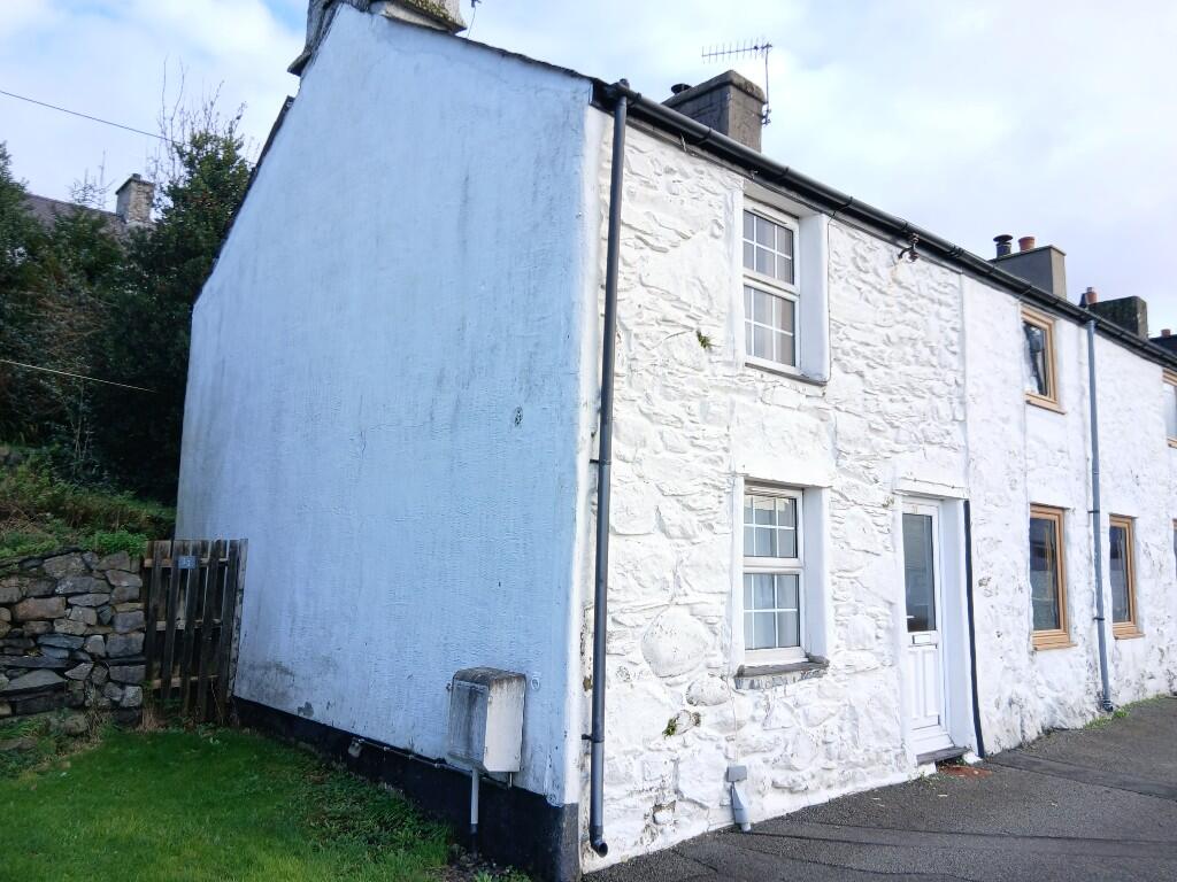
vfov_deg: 53.1
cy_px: 441
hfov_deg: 67.3
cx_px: 588
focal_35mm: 26
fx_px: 884
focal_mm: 3.98
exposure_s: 1/105
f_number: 1.8
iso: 20
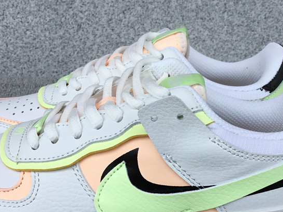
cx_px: 159
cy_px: 145
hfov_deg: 37.4
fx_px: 417
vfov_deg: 28.3
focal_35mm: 51
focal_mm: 3.3
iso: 25
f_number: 2.4
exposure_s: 1/550
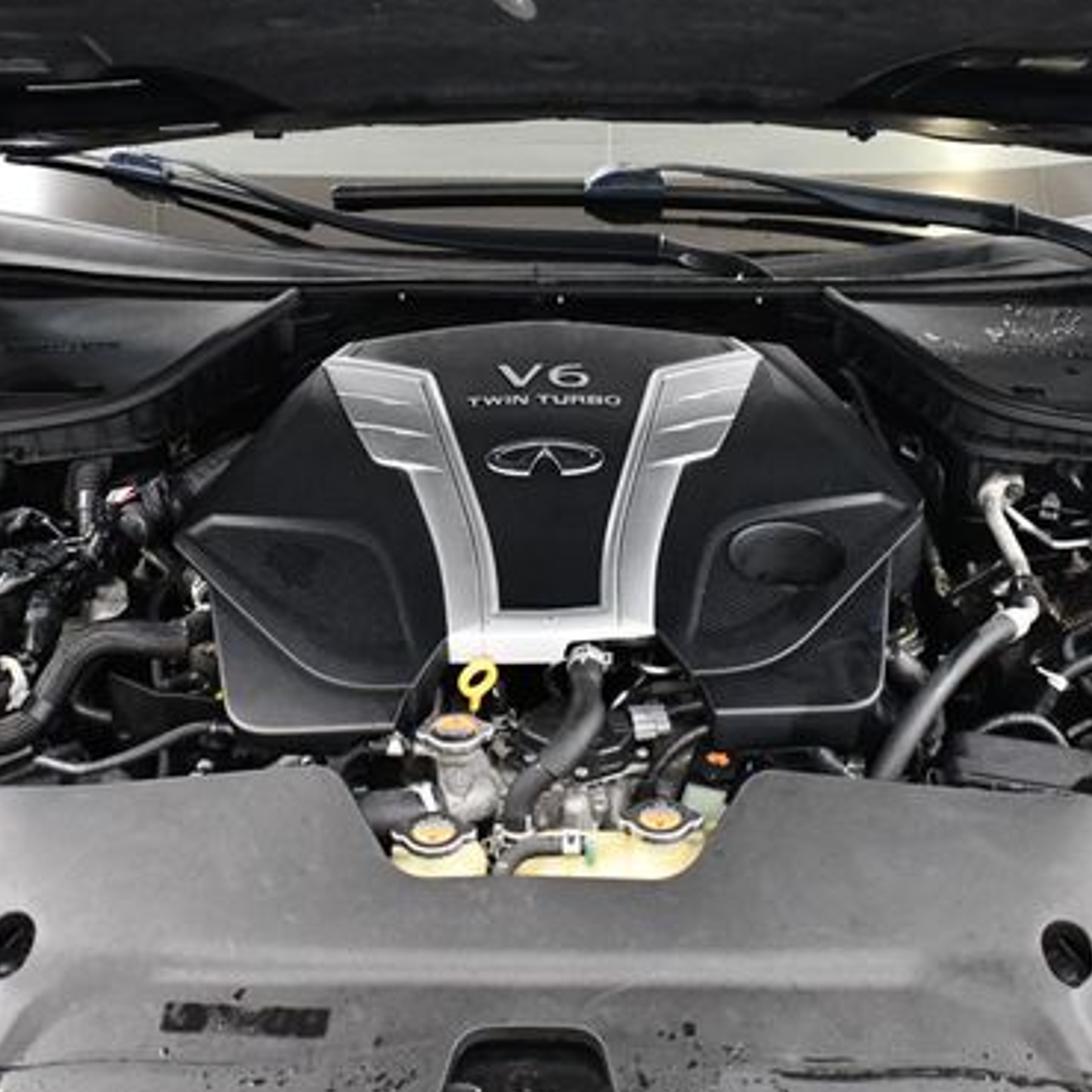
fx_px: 1892
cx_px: 537
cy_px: 564
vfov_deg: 32.2
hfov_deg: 32.2
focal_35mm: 53
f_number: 3.5
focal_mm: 18
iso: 3200
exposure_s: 1/125
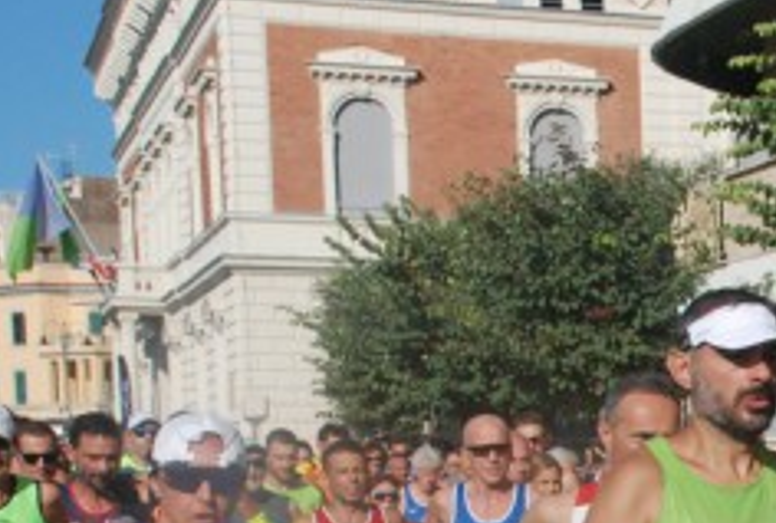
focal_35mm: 122
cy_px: 620
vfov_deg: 11.1
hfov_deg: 15.9
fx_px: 2638
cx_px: 983
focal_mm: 32
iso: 1000
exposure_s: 1/2500
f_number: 9
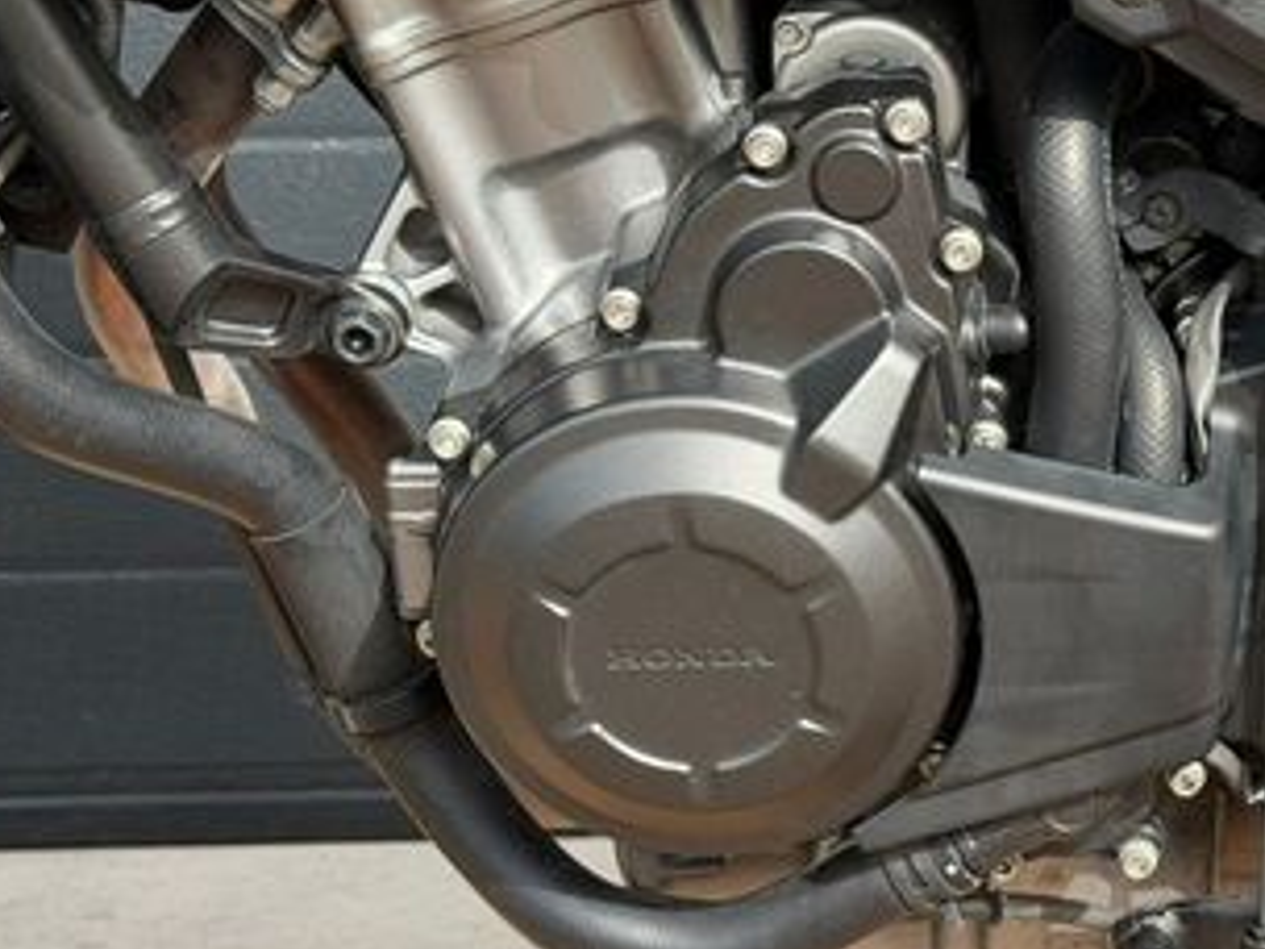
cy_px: 587
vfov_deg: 14.6
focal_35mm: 101
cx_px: 1273
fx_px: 3691
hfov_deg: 18.9
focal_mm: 6.76
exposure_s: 1/1013
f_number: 1.78
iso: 80
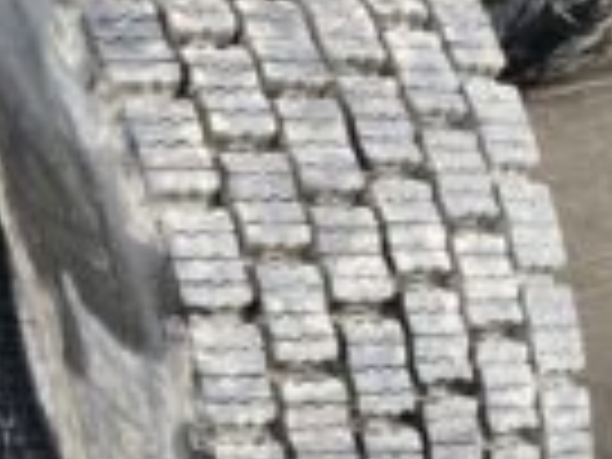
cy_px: 322
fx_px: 1450
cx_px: 225
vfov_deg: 17.9
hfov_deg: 23.8
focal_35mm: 82
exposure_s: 1/121
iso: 100
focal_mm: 4.25
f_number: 1.8
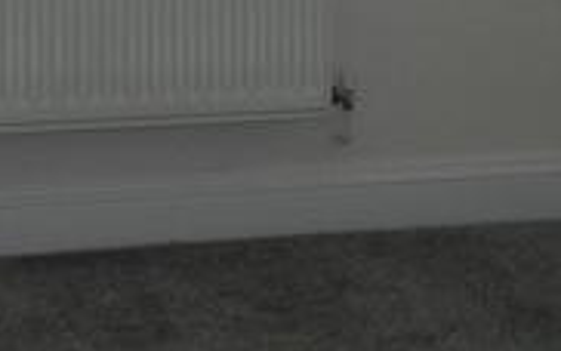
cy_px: -209
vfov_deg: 9.3
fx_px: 2096
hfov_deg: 15.2
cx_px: 317
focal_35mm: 137
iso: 160
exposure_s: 1/500
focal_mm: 4
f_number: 3.4
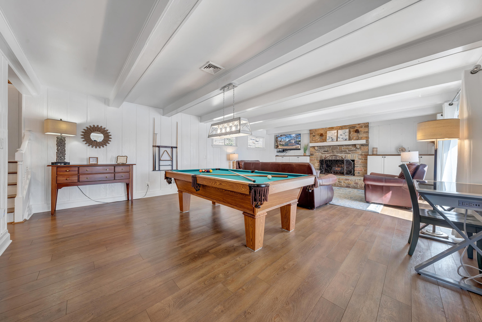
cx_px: 241
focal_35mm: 12
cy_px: 161
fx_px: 161
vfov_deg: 90.0
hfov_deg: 112.6
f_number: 9
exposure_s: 1/15
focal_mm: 12
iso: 400
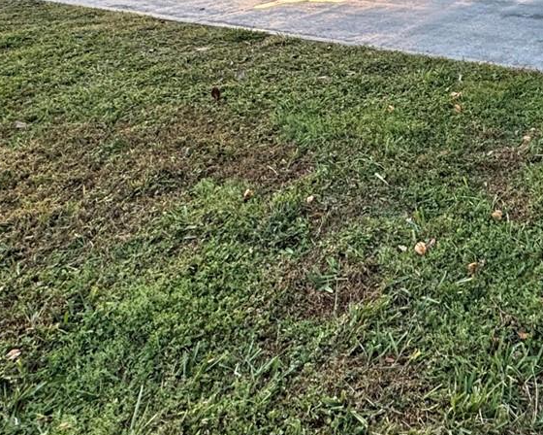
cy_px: -40
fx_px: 627
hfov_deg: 44.8
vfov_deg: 33.5
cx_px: 424
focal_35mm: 39
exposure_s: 1/99
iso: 125
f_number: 2.2
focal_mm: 2.22
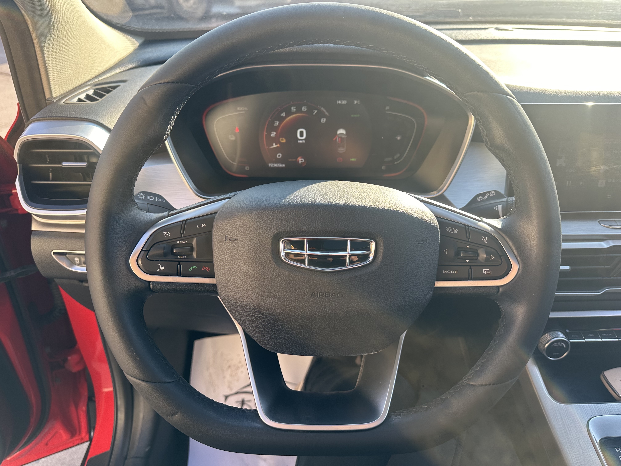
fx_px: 431
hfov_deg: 71.6
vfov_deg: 56.8
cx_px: 310
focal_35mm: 24
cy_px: 233
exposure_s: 1/330
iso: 80
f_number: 1.78
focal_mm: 6.86
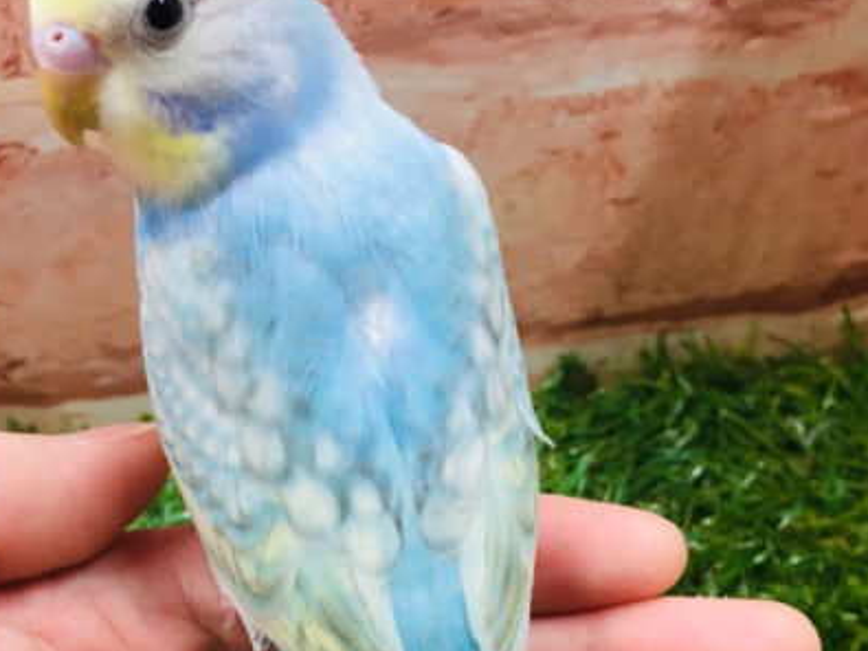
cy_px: 515
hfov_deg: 40.3
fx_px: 1178
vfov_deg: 30.2
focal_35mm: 47
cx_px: 358
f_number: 2.2
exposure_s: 1/30
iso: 64
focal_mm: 4.15
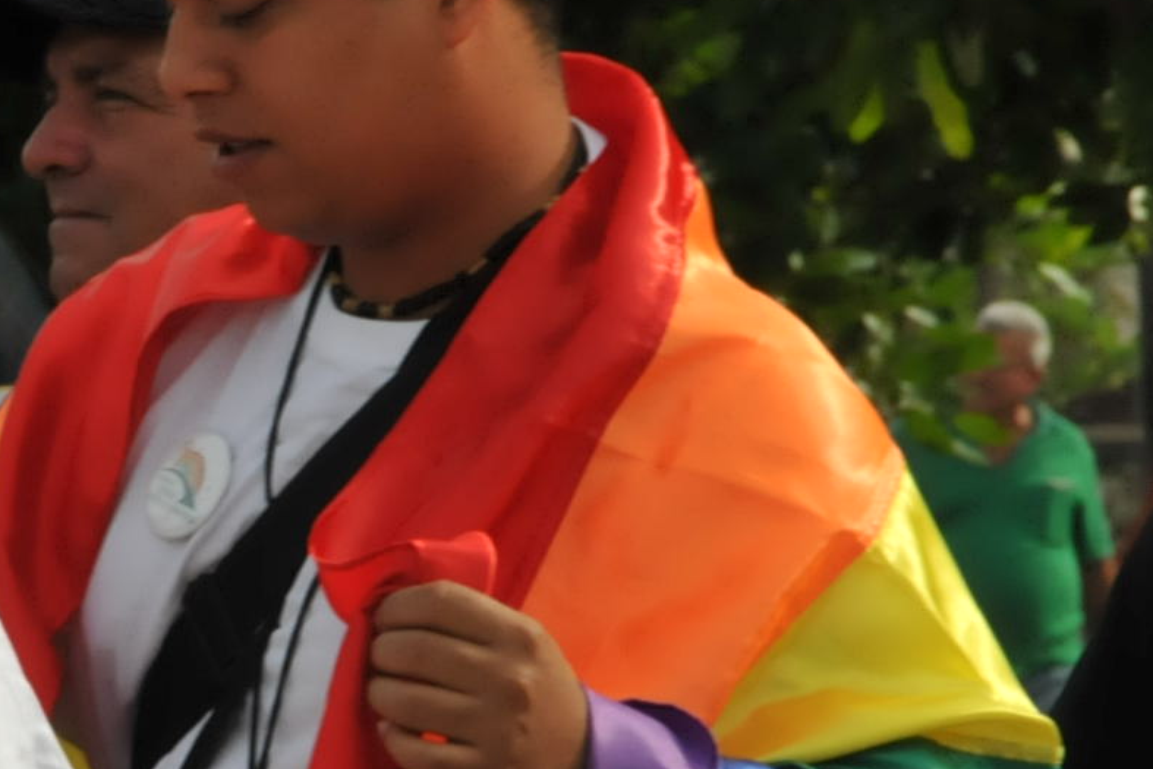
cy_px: 564
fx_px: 26138
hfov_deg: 2.5
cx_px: 103
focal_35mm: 816
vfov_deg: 1.7
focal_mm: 200
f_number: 22
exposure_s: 1/200
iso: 800
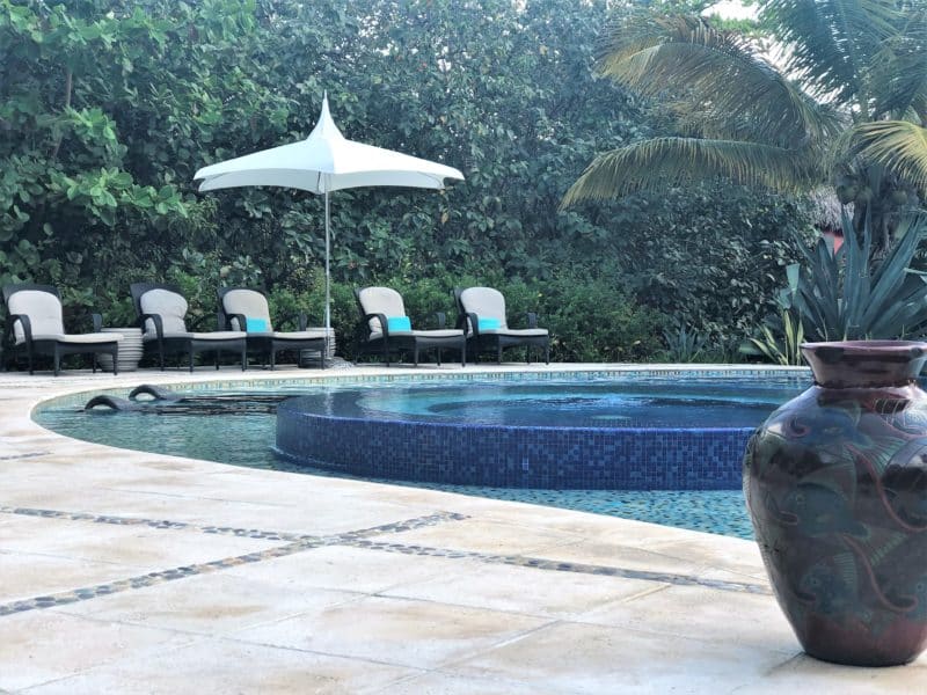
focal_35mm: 57
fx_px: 1526
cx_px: 464
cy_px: 348
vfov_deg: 25.7
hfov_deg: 33.8
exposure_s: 1/120
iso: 20
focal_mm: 6.6
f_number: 2.8
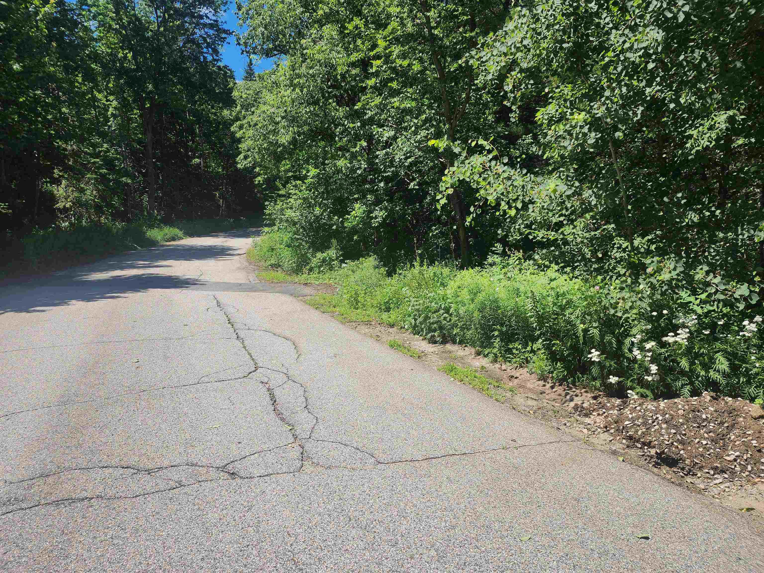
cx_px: 382
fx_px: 508
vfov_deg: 58.9
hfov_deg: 73.9
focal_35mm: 23
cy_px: 286
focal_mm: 6.4
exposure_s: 1/848
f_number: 1.8
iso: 12
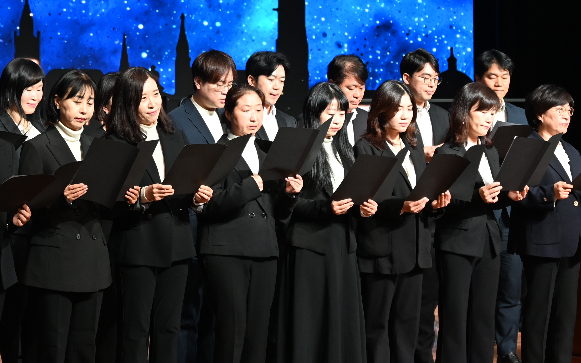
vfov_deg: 10.8
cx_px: 111
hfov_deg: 17.1
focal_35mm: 121
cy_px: 129
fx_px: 1916
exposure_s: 1/60
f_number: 5.6
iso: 1000
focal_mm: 58
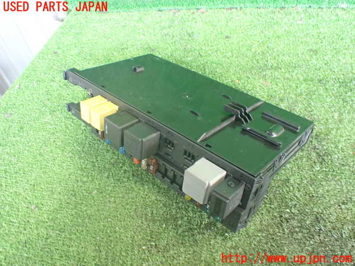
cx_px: 178
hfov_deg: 60.0
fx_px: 308
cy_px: 133
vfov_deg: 46.8
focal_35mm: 30
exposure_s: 1/40
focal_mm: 5.4
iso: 800
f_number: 2.3
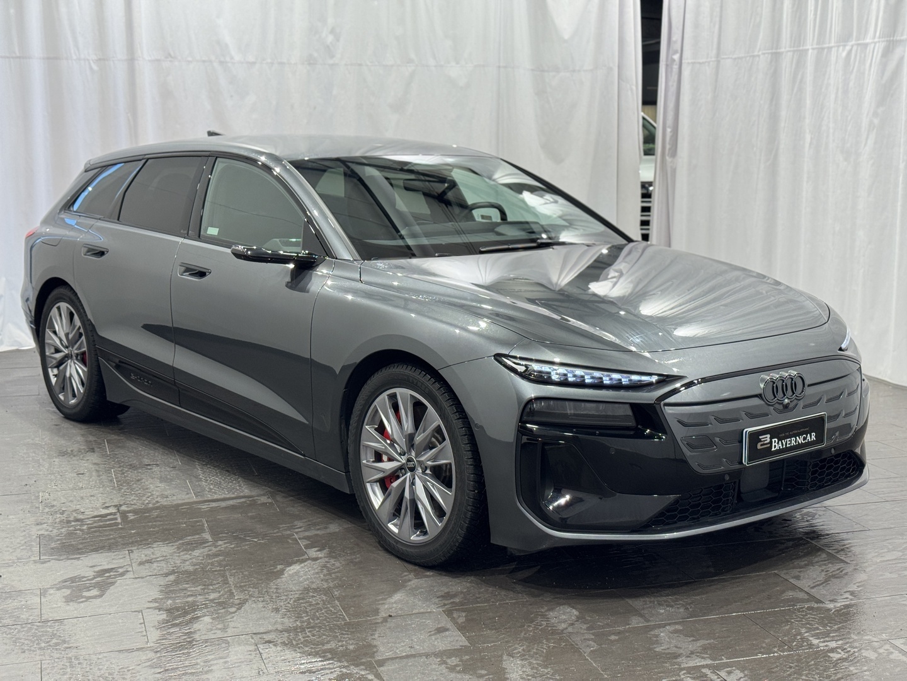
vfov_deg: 30.3
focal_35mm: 48
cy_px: 340
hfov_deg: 39.7
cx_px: 454
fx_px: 1258
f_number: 1.78
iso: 80
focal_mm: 6.76
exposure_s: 1/100
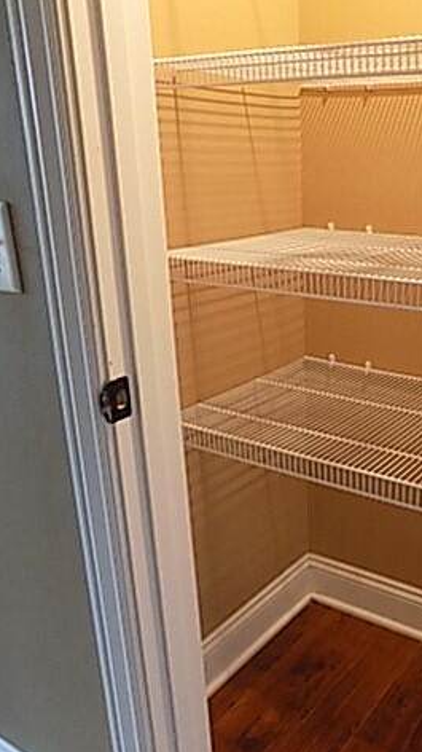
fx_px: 677
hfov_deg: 33.3
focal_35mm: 34
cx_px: 354
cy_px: 376
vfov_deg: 58.0
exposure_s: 1/15
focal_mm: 4
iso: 400
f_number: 3.1
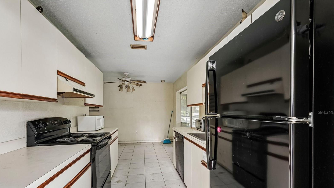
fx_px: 151
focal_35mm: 17
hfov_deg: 95.9
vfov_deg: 63.4
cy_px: 112
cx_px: 167
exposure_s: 1/15
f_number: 8
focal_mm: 16
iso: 400
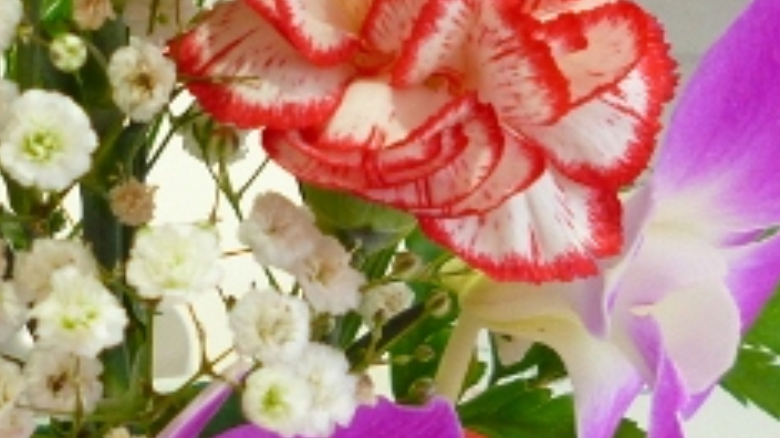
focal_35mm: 83
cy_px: 163
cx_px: 70
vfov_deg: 14.5
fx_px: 1716
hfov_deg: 24.8
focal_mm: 5
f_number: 3.1
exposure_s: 1/60
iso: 160
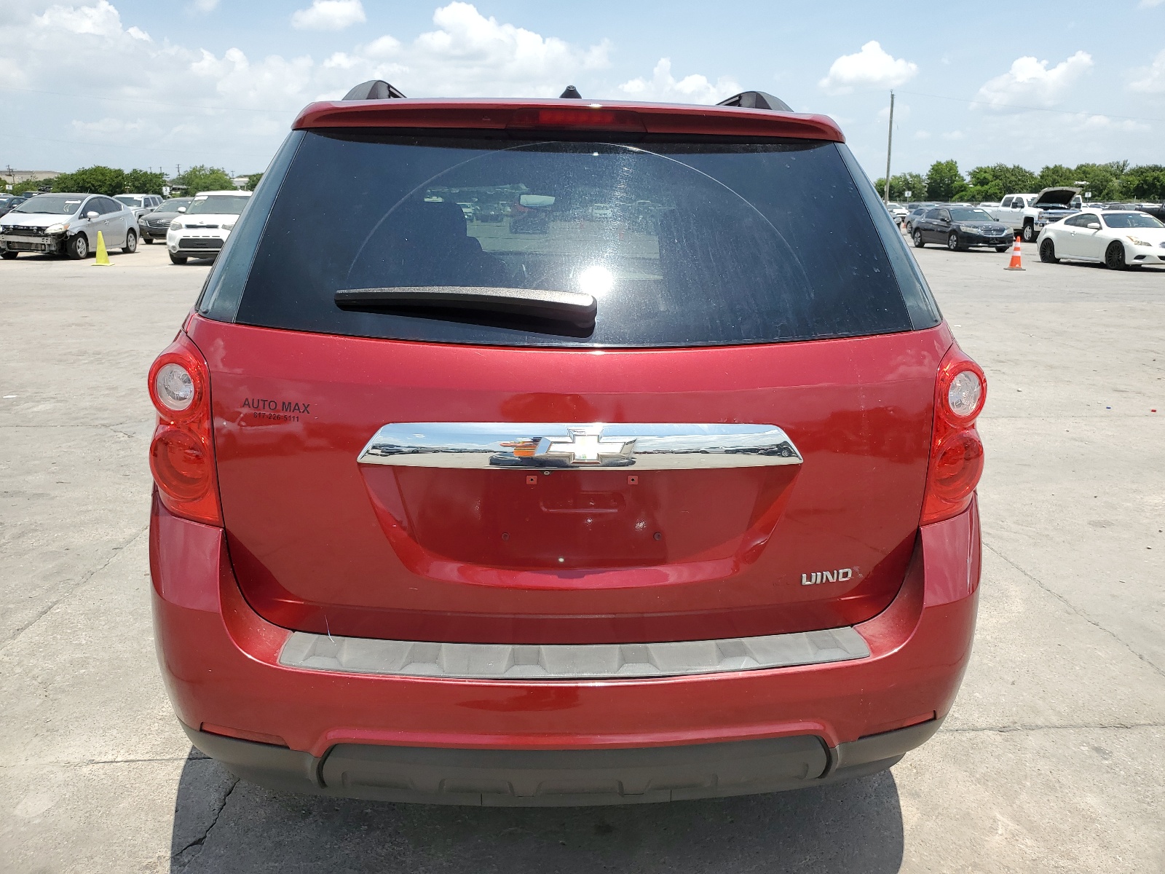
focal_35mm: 26
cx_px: 582
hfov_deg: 67.3
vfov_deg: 53.1
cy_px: 437
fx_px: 875
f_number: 1.5
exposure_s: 1/3333
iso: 50
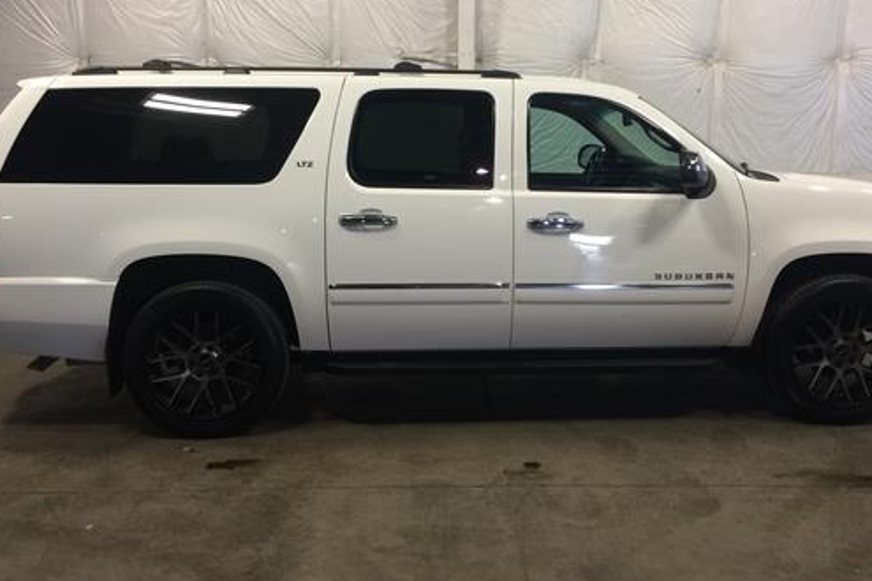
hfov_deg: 49.5
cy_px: 255
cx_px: 453
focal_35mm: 39
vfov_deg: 34.2
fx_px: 945
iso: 50
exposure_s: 1/33
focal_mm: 4.15
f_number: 2.2
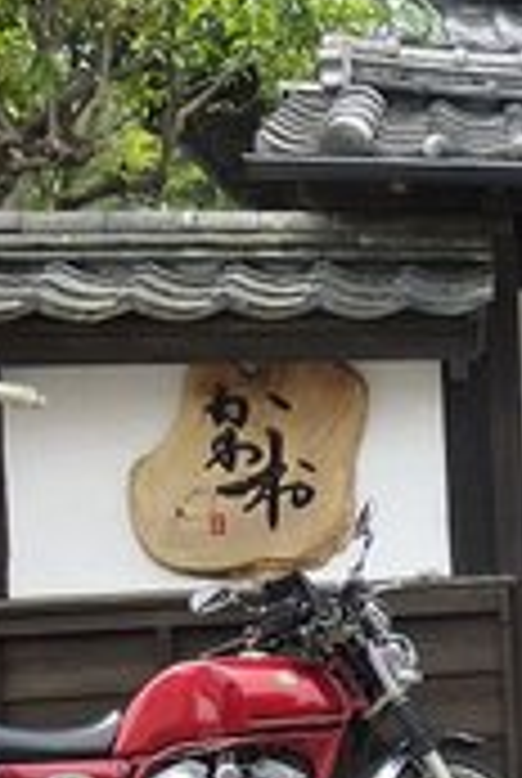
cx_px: 873
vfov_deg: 33.3
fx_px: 1300
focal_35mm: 60
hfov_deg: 18.8
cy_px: 441
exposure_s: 1/400
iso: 160
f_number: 3.1
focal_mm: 4.5
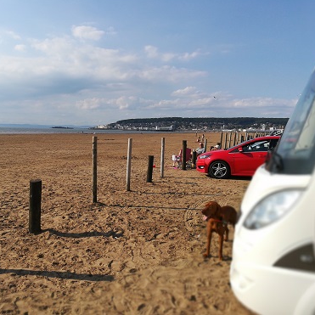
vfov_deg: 52.5
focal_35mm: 31
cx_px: 115
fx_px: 319
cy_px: 157
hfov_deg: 51.9
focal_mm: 3.83
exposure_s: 1/1572
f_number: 4
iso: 50
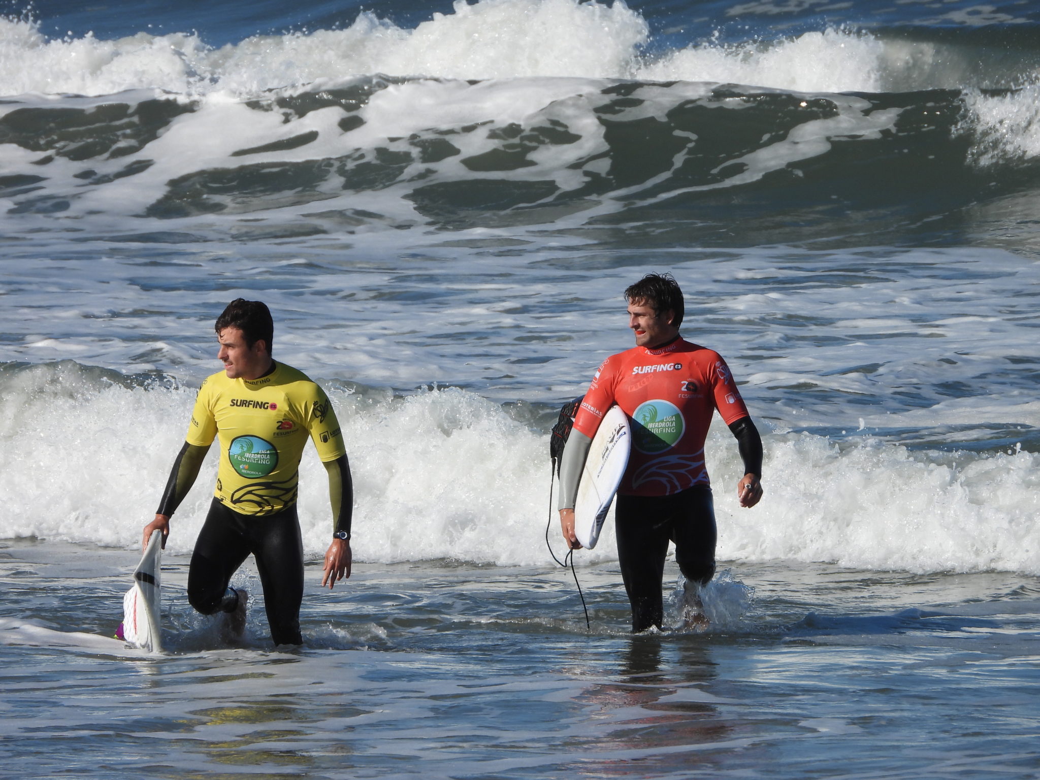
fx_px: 27941
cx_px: 520
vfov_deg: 1.6
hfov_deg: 2.1
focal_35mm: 930
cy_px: 390
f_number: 5.6
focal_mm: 167
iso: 100
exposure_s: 1/1000
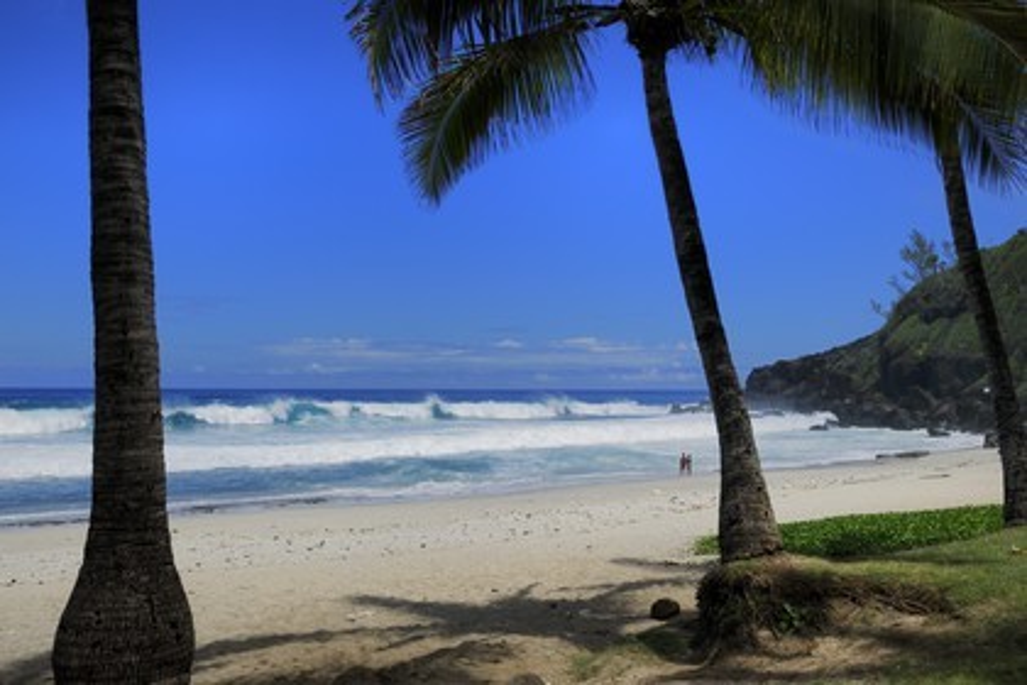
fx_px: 827
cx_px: 514
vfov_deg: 45.0
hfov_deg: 63.7
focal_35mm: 29
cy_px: 342
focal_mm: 29
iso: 200
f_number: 20
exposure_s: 1/200
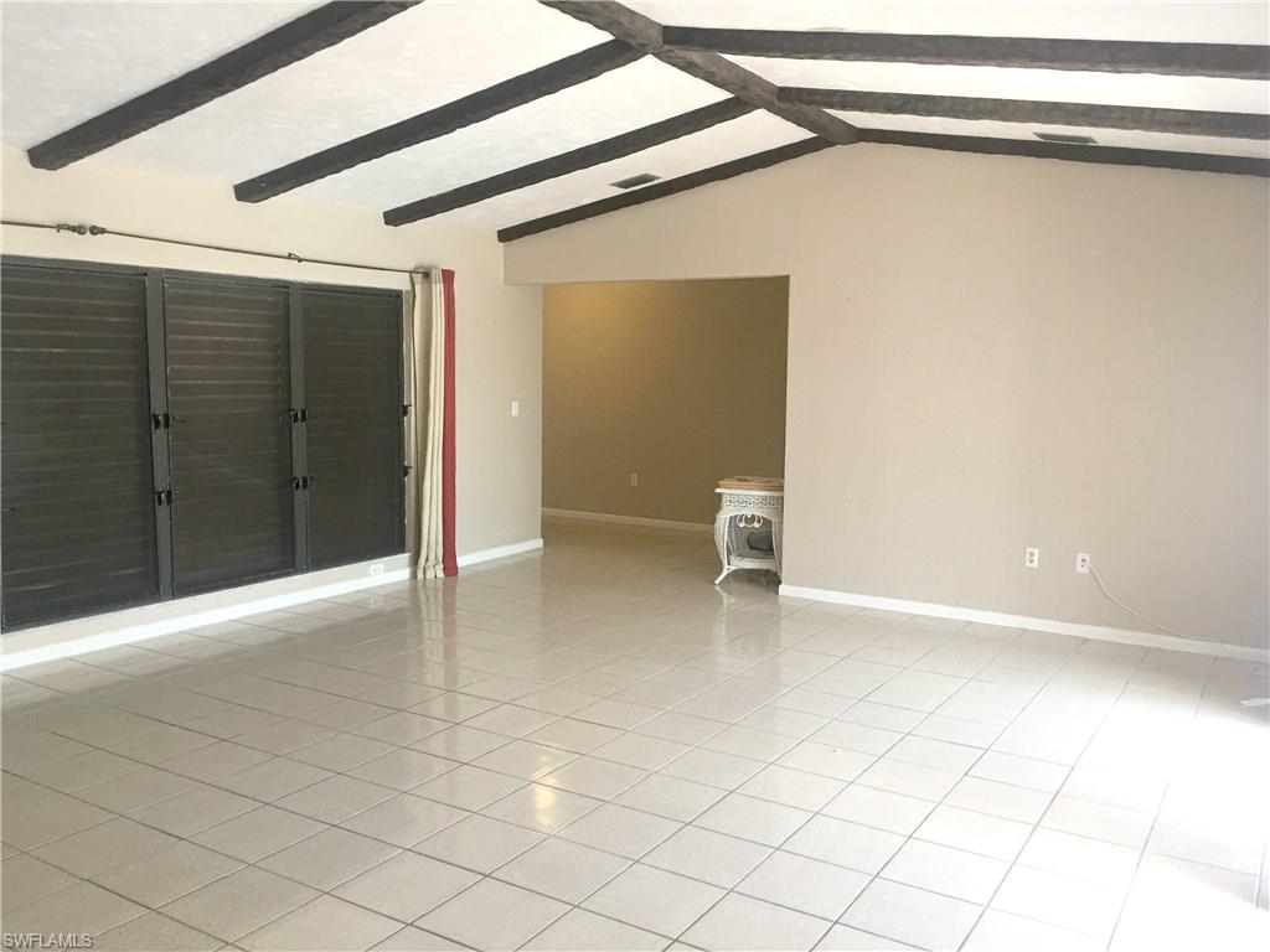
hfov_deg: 61.7
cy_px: 476
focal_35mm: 29
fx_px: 1064
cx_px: 635
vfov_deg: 48.2
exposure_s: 1/30
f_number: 2.2
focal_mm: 4.15
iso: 40
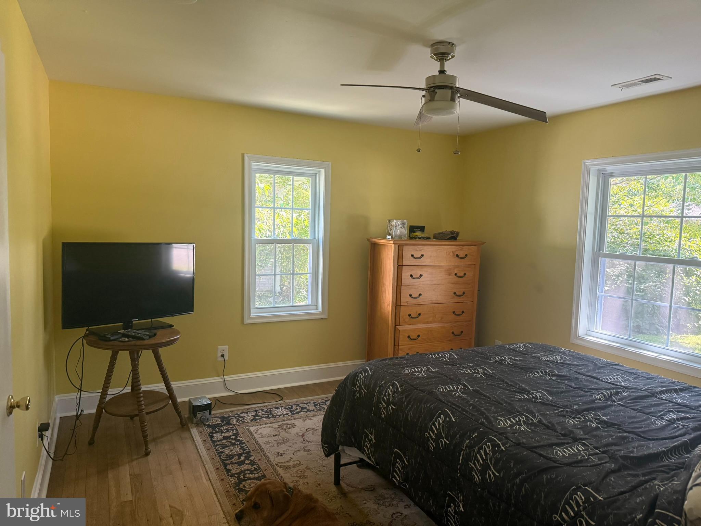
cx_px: 350
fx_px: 486
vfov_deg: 56.8
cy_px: 263
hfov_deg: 71.6
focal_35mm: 24
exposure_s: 1/120
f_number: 1.78
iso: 400
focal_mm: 6.76
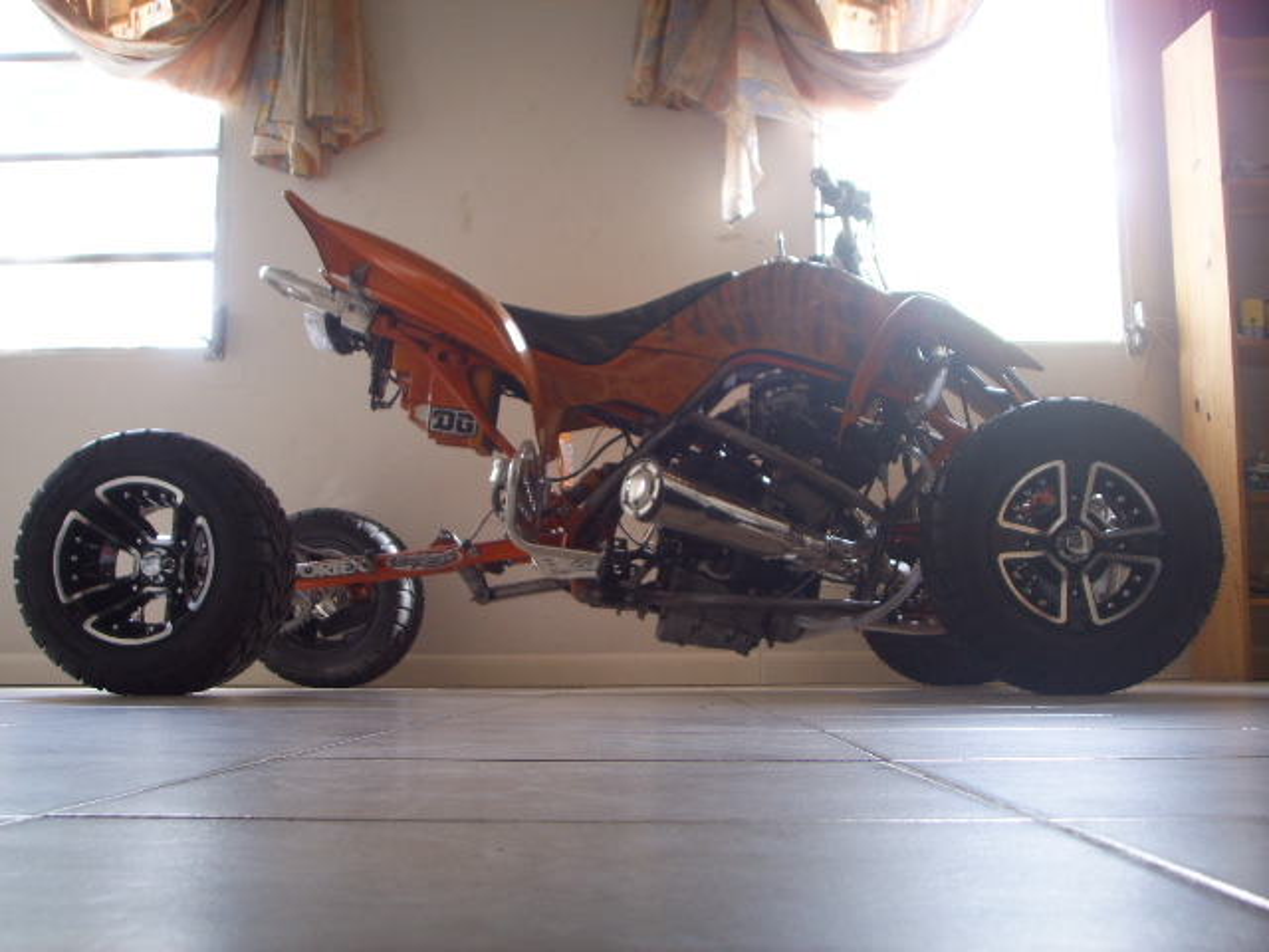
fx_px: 1430
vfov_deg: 36.8
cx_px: 634
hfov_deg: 47.9
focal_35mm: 39
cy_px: 476
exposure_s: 1/8
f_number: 3.5
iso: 63
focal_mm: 6.6
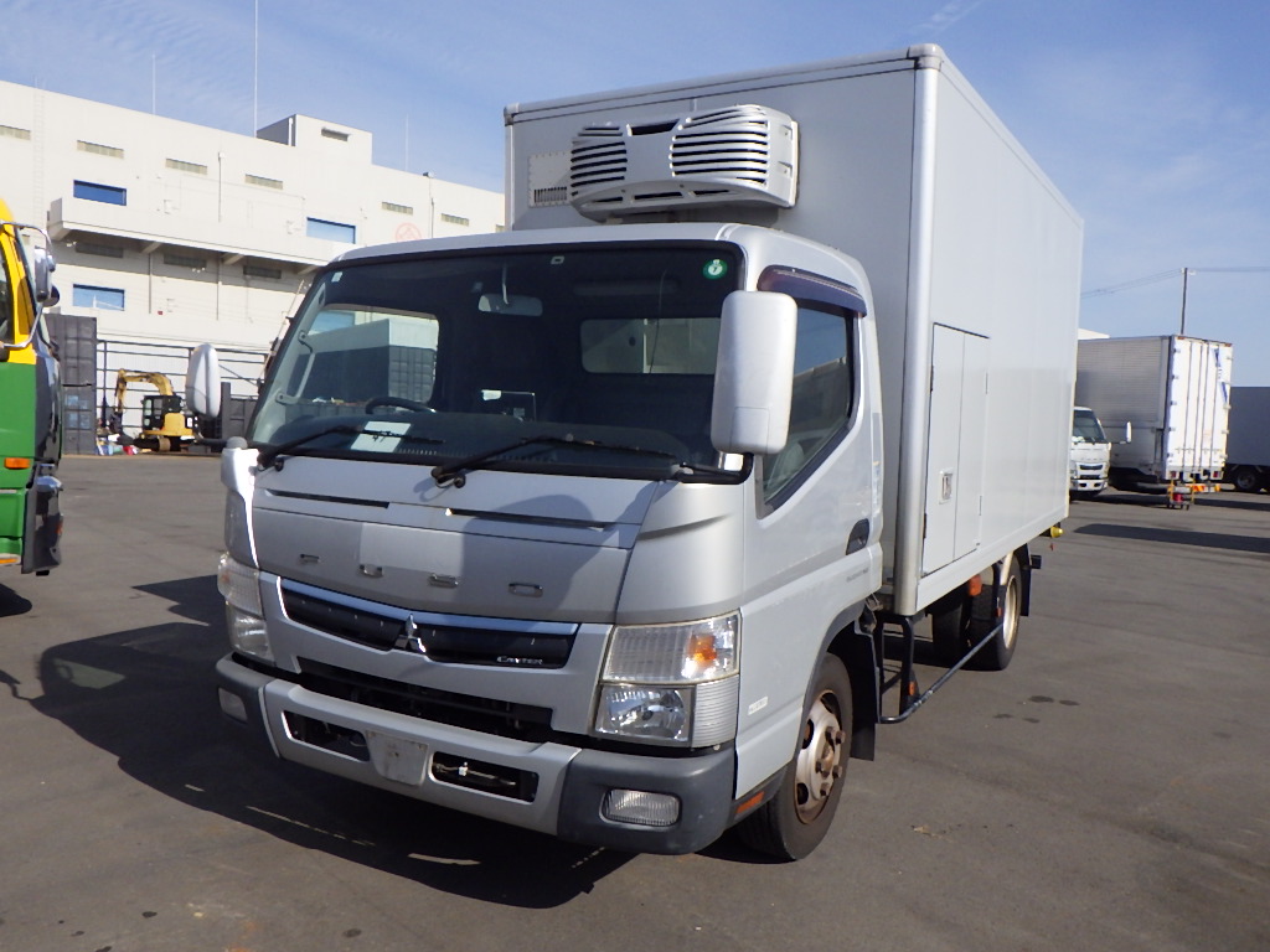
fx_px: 1027
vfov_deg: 49.7
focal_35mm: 28
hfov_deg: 63.4
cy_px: 476
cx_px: 635
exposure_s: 1/2000
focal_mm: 5
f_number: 4.2
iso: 250
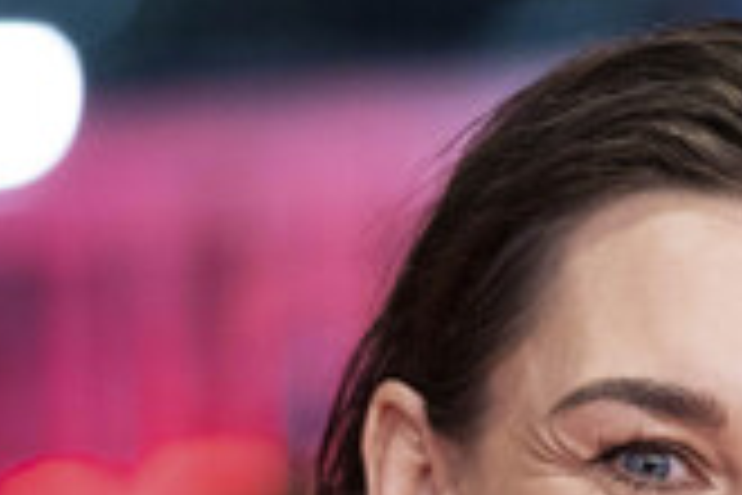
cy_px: 652
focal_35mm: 574
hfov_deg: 3.6
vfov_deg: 2.4
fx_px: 11830
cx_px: 618
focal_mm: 140
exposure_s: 1/220
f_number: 2.8
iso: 2500
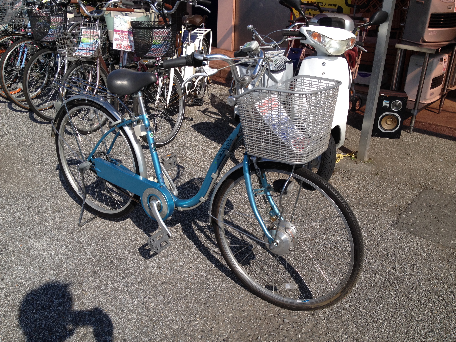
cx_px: 228
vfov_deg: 40.7
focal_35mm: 35
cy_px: 171
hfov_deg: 52.6
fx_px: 461
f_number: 2.4
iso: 50
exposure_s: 1/2123
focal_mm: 4.28
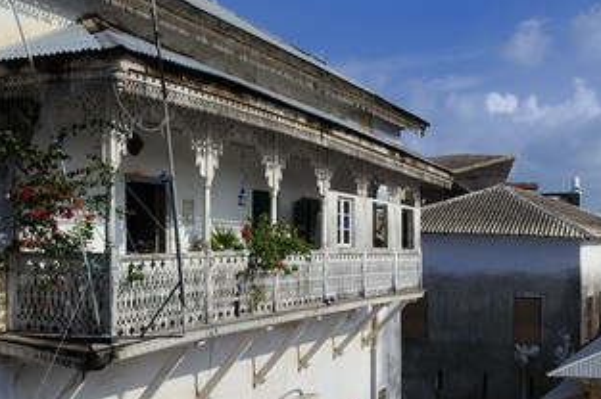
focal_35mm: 43
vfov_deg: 31.0
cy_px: 253
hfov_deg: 45.4
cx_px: 273
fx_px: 717
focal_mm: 32
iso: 200
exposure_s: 1/200
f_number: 16
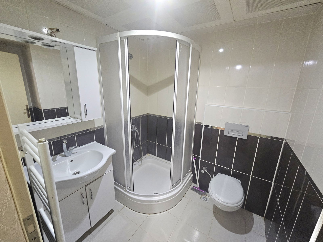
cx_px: 162
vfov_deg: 89.9
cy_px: 121
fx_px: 121
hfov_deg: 106.2
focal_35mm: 13
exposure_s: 1/33.4
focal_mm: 2.2
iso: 500
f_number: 2.2
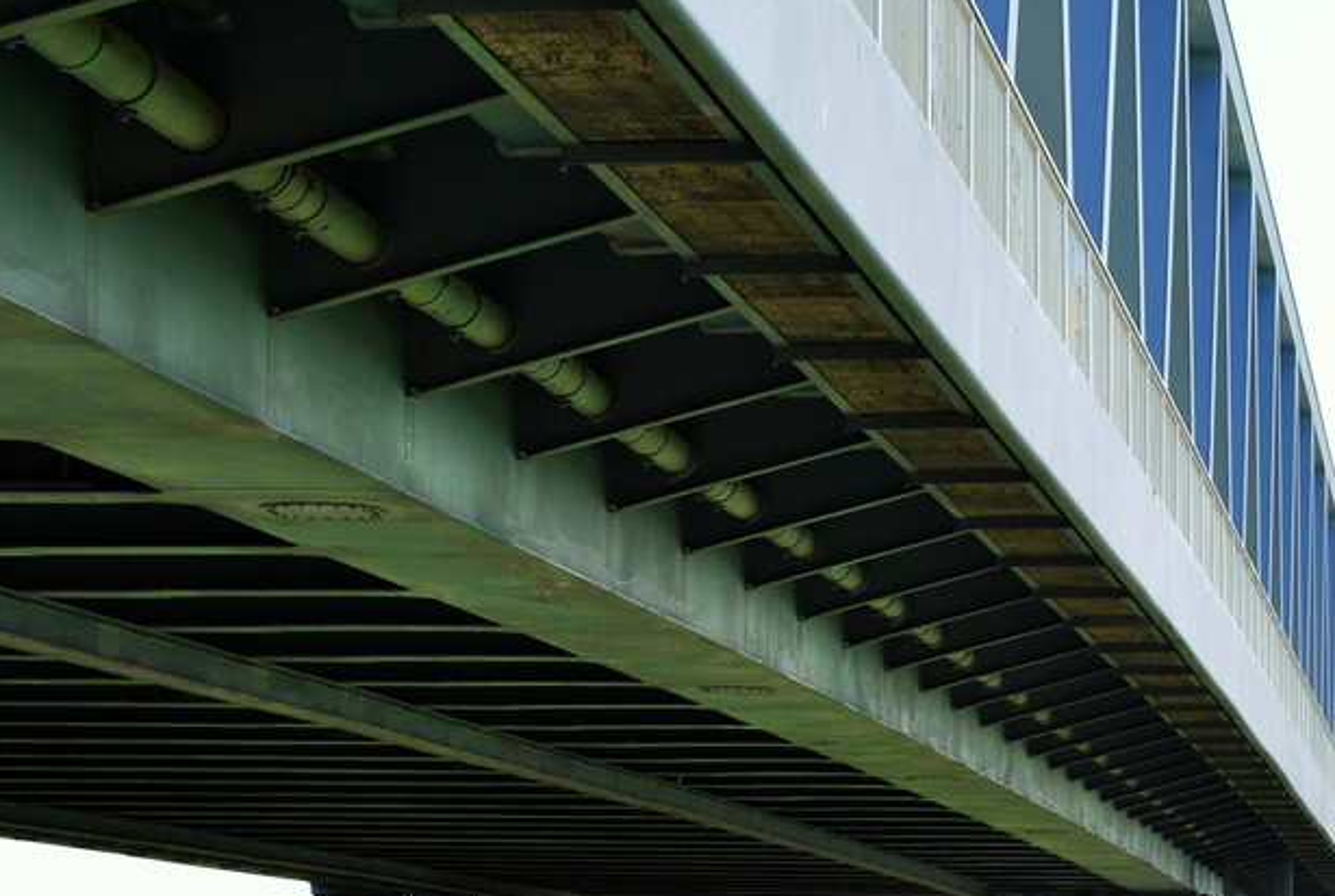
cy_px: 581
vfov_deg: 8.6
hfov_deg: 12.8
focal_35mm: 160
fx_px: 5945
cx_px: 475
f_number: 10
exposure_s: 1/200
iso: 200
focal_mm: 55
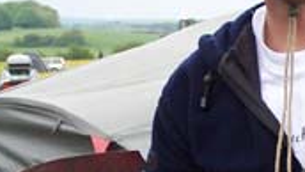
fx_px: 2047
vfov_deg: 4.8
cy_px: 196
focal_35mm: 253
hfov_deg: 8.5
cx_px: 273
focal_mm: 12.4
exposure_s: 1/125
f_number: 3.2
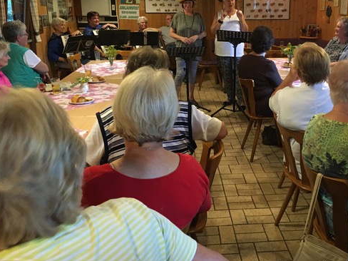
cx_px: 219
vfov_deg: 37.5
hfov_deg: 48.5
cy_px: 99
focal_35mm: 38
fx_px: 382
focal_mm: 4.15
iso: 200
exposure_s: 1/25
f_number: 2.2
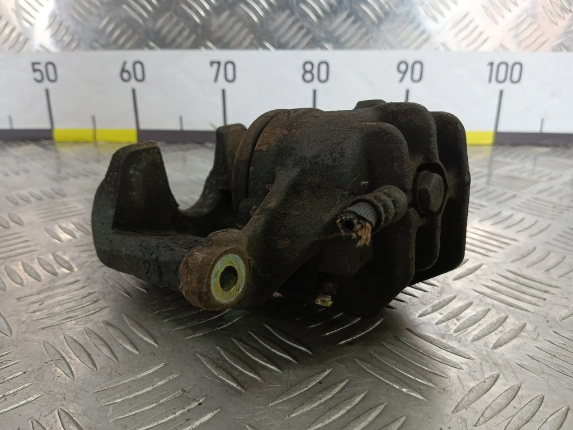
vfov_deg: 58.9
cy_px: 215
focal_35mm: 23
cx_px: 286
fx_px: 381
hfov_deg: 73.9
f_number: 1.6
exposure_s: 1/50
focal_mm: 4.11
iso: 84
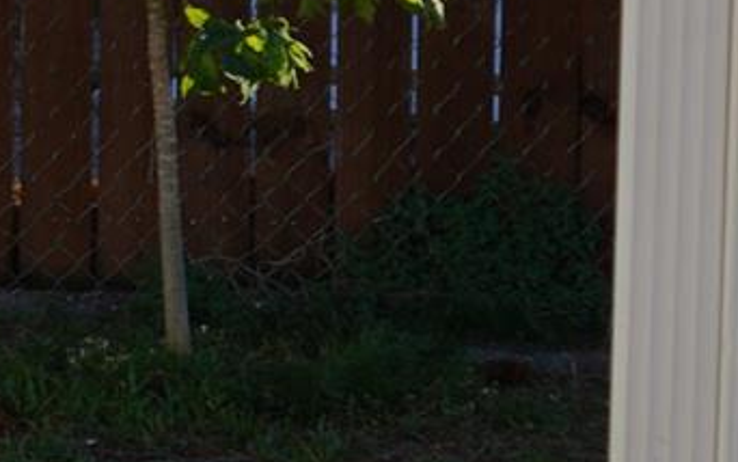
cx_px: -1159
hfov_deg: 10.0
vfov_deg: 7.4
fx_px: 3561
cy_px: 23
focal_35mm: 177
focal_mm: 29
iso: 50
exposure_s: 1/320
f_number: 4
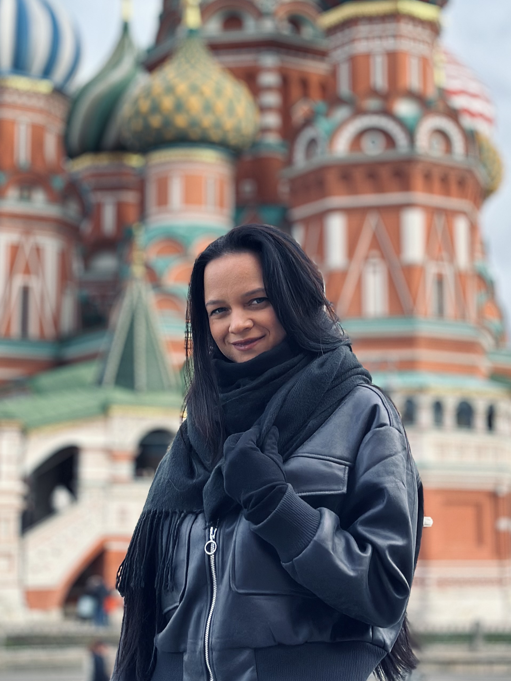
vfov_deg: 25.5
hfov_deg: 19.4
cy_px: 210
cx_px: 250
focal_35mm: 76
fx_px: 1496
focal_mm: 6.86
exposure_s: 1/830
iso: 80
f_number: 1.78
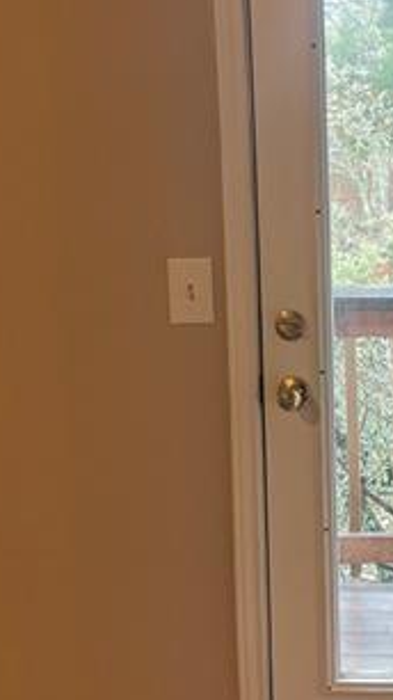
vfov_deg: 29.6
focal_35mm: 71
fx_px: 1316
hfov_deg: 16.3
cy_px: 238
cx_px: 478
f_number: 1.6
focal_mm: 4.2
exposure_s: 1/60
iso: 80
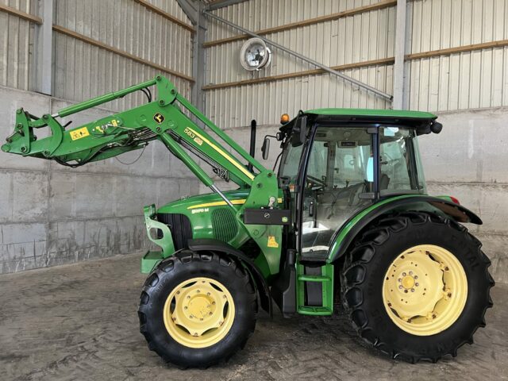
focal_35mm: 26
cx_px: 254
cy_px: 190
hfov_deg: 67.3
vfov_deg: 53.1
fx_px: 382
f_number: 1.5
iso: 125
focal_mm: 5.7
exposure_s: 1/67
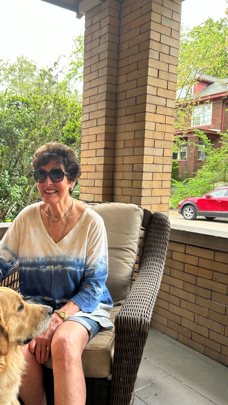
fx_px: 333
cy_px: 209
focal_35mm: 31
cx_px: 67
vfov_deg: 62.6
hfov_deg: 37.2
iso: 40
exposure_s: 1/121
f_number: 1.5
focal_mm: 5.7
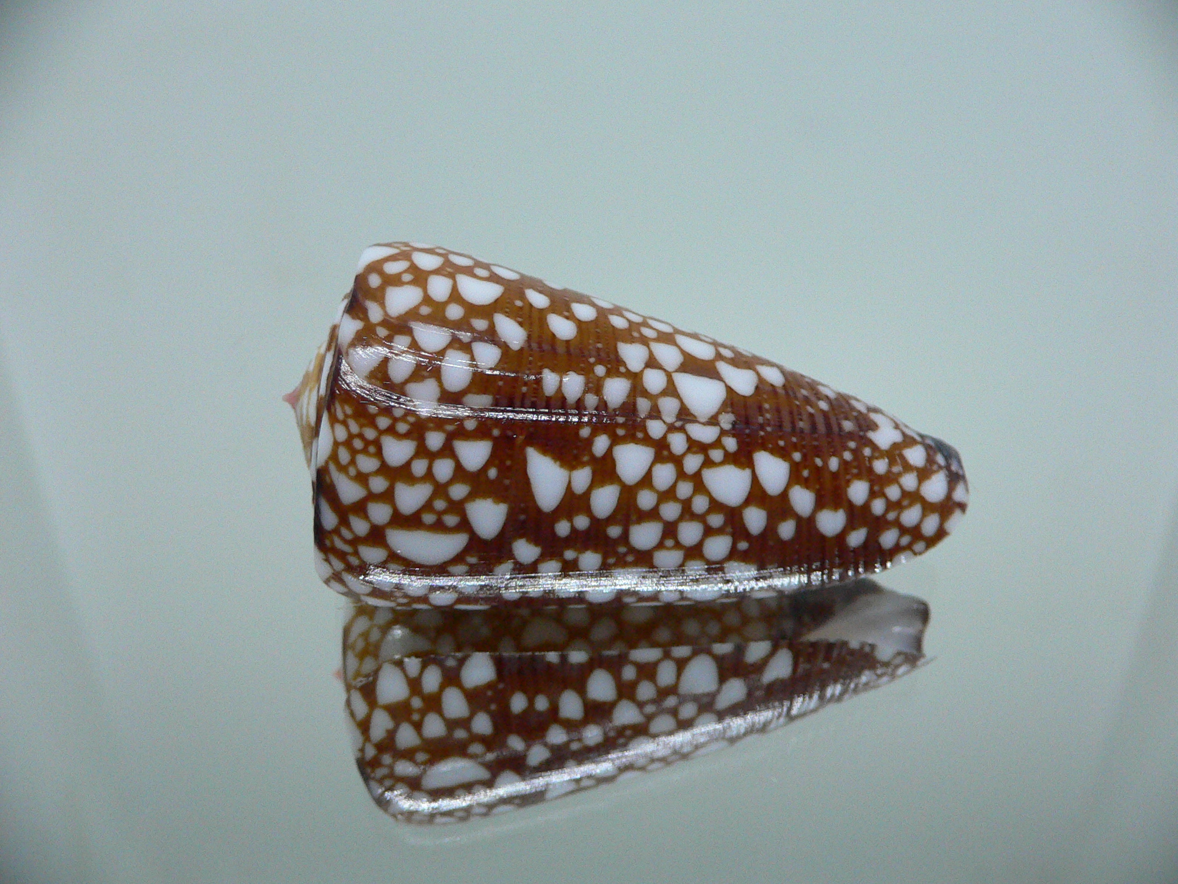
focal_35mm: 35
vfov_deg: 40.7
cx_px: 589
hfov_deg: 52.6
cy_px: 442
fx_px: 1191
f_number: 2.8
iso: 200
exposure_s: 1/50
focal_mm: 4.6
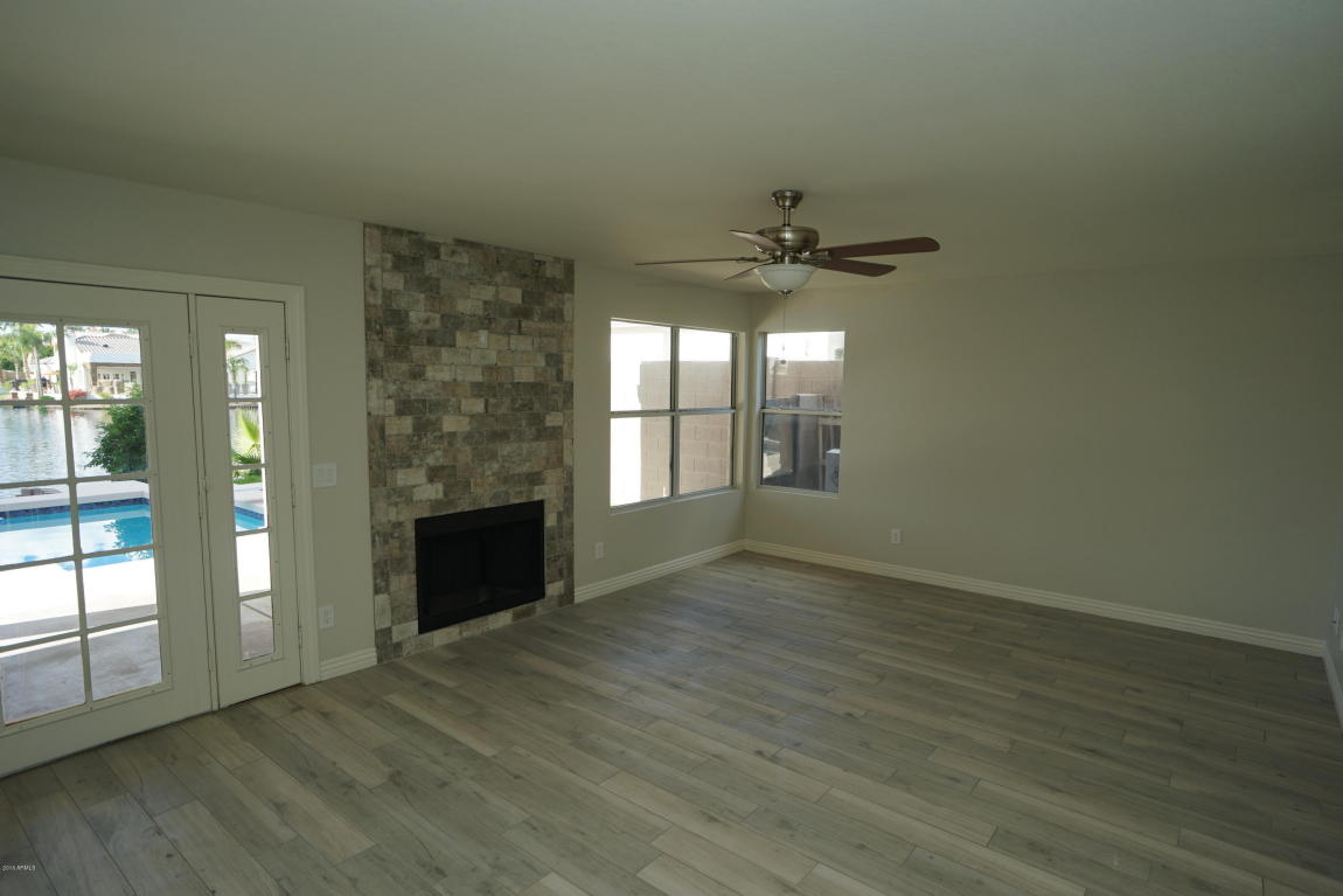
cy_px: 448
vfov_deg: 64.6
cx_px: 672
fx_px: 709
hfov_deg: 86.9
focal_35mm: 19
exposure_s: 1/60
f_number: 4
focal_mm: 19
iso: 125
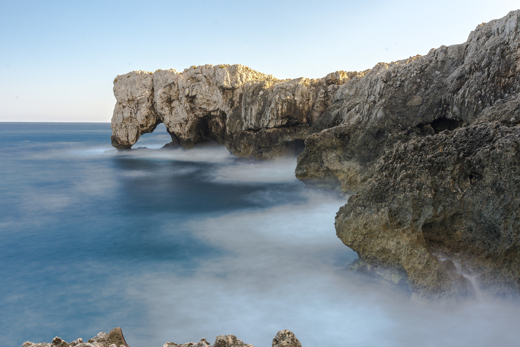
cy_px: 174
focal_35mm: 30
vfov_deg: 43.6
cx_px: 260
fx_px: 433
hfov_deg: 61.9
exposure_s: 30
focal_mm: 20
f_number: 13
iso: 200
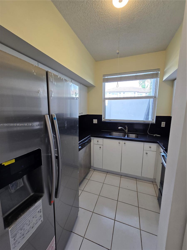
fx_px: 94
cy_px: 125
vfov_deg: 106.2
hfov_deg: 89.9
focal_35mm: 13
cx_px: 94
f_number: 2.2
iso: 64
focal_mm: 2.2
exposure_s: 1/60
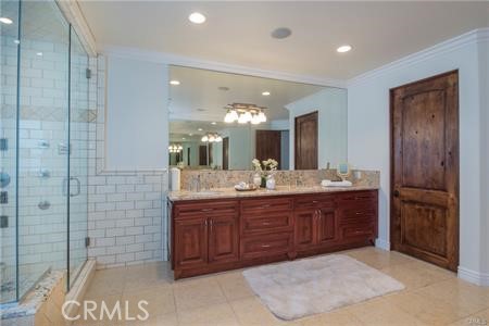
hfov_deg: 93.3
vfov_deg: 70.4
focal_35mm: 17
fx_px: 231
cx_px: 244
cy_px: 163
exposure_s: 1/1.67
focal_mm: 17
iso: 200
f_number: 22
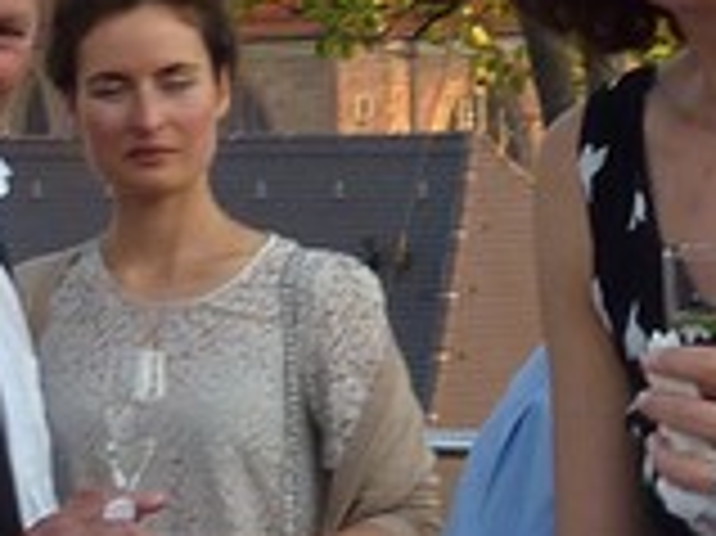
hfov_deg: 7.3
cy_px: -86
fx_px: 5580
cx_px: 626
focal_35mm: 270
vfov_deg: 5.5
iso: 80
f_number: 3.6
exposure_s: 1/80
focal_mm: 6.1
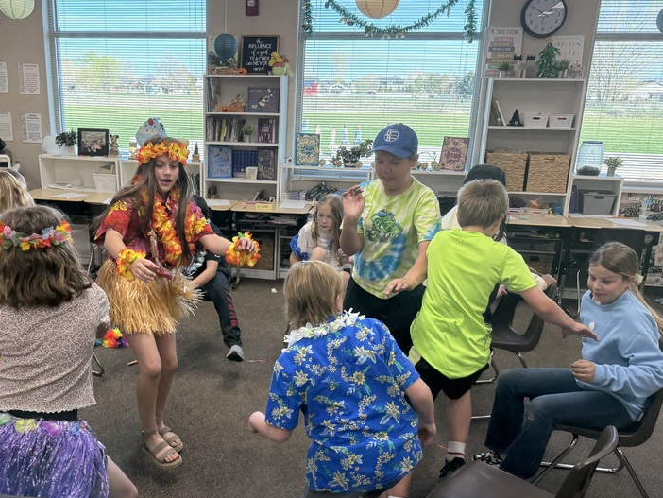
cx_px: 251
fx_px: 671
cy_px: 313
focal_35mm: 35
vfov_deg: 40.4
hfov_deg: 52.1
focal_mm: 6.76
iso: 200
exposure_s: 1/200
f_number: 1.78
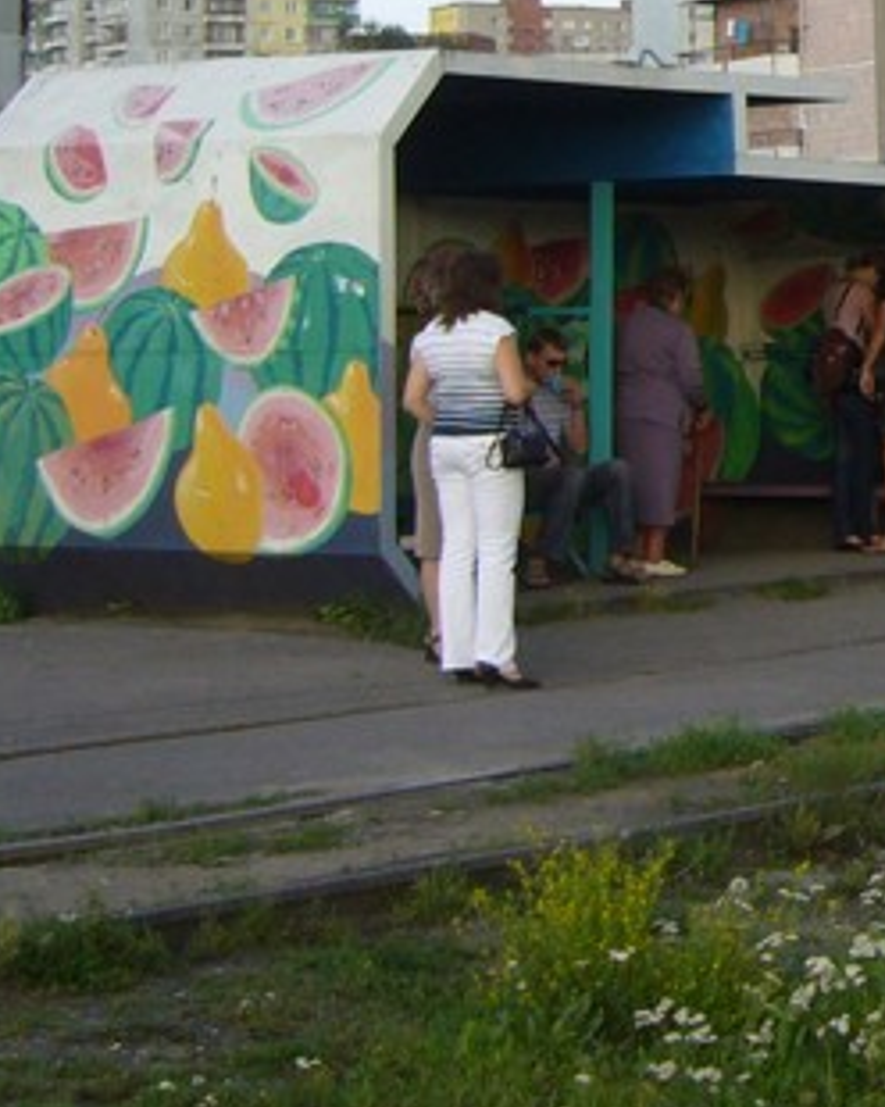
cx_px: 1445
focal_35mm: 113
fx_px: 3700
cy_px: 50
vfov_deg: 16.7
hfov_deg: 12.7
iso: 80
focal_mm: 5.8
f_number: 2.8
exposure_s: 1/250
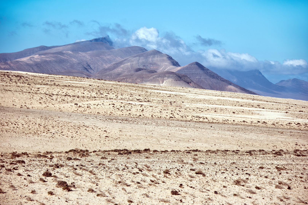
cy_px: 102
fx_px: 1070
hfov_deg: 16.4
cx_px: 154
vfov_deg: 11.0
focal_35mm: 125
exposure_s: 1/640
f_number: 6.3
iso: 100
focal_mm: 125
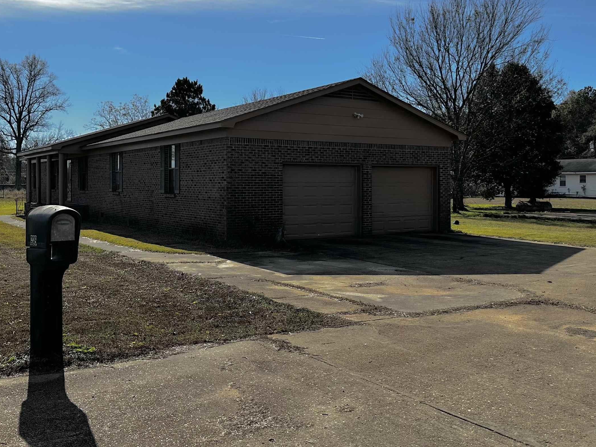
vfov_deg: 40.6
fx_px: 603
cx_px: 282
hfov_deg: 52.6
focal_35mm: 35
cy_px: 194
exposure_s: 1/7042
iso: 80
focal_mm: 6.86
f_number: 1.78
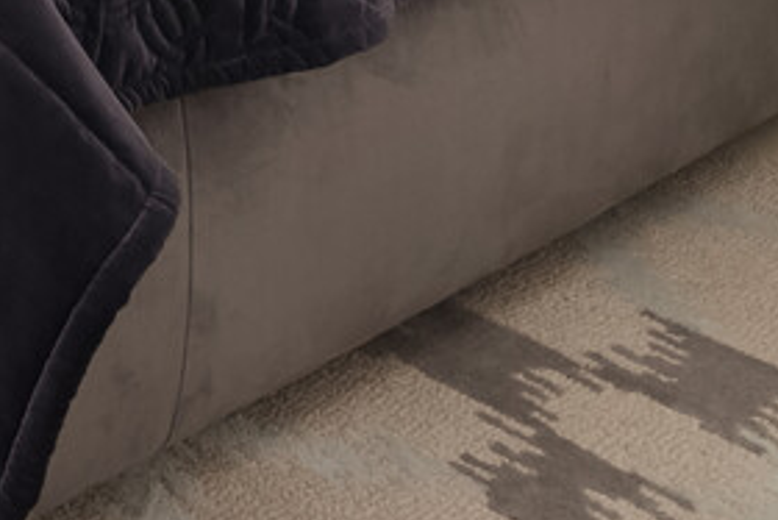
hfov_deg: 16.6
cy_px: -620
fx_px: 1968
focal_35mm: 91
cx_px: -795
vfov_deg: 12.6
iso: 500
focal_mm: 17
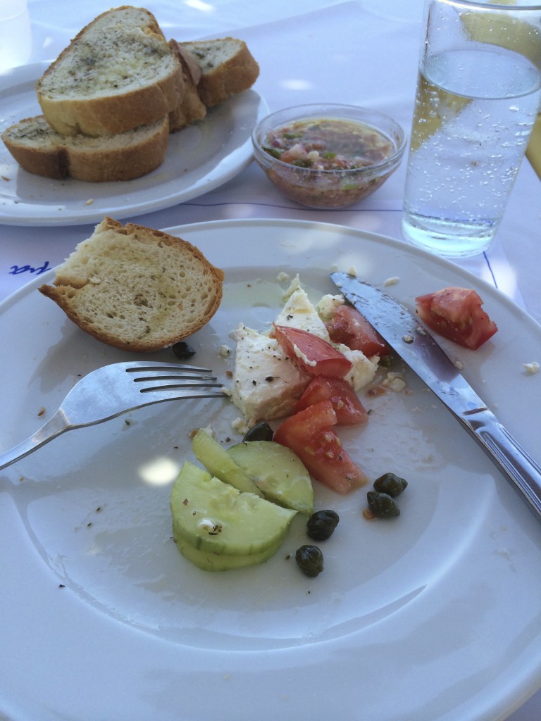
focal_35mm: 30
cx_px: 270
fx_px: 625
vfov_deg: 60.0
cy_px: 360
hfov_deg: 46.8
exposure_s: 1/456
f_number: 2.2
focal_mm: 4.12
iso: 32
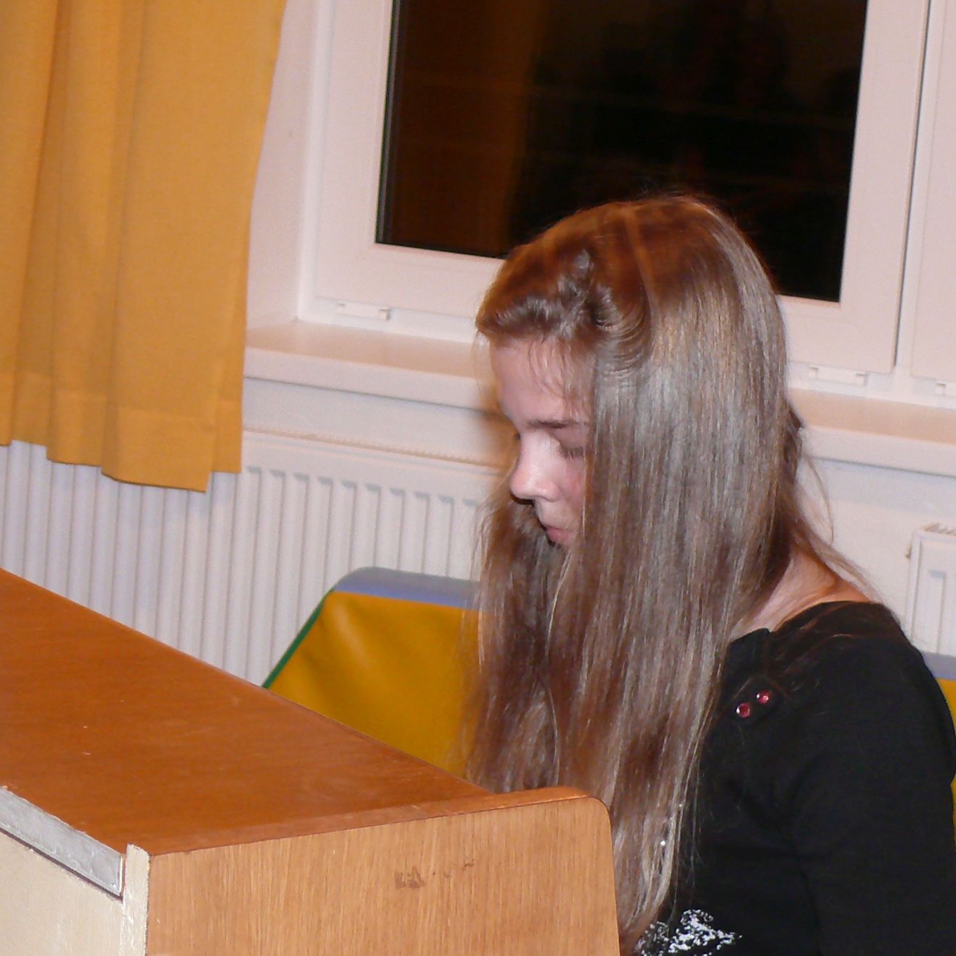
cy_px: 531
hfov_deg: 13.4
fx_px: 4062
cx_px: 510
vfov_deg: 13.4
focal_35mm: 130
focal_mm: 13
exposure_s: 1/30
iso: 200
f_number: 3.2
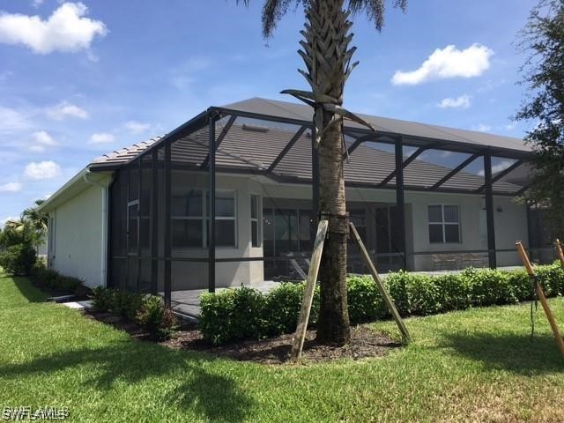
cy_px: 212
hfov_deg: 61.7
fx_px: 472
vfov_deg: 48.2
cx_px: 282
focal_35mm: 29
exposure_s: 1/1326
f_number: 2.2
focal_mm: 4.15
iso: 25
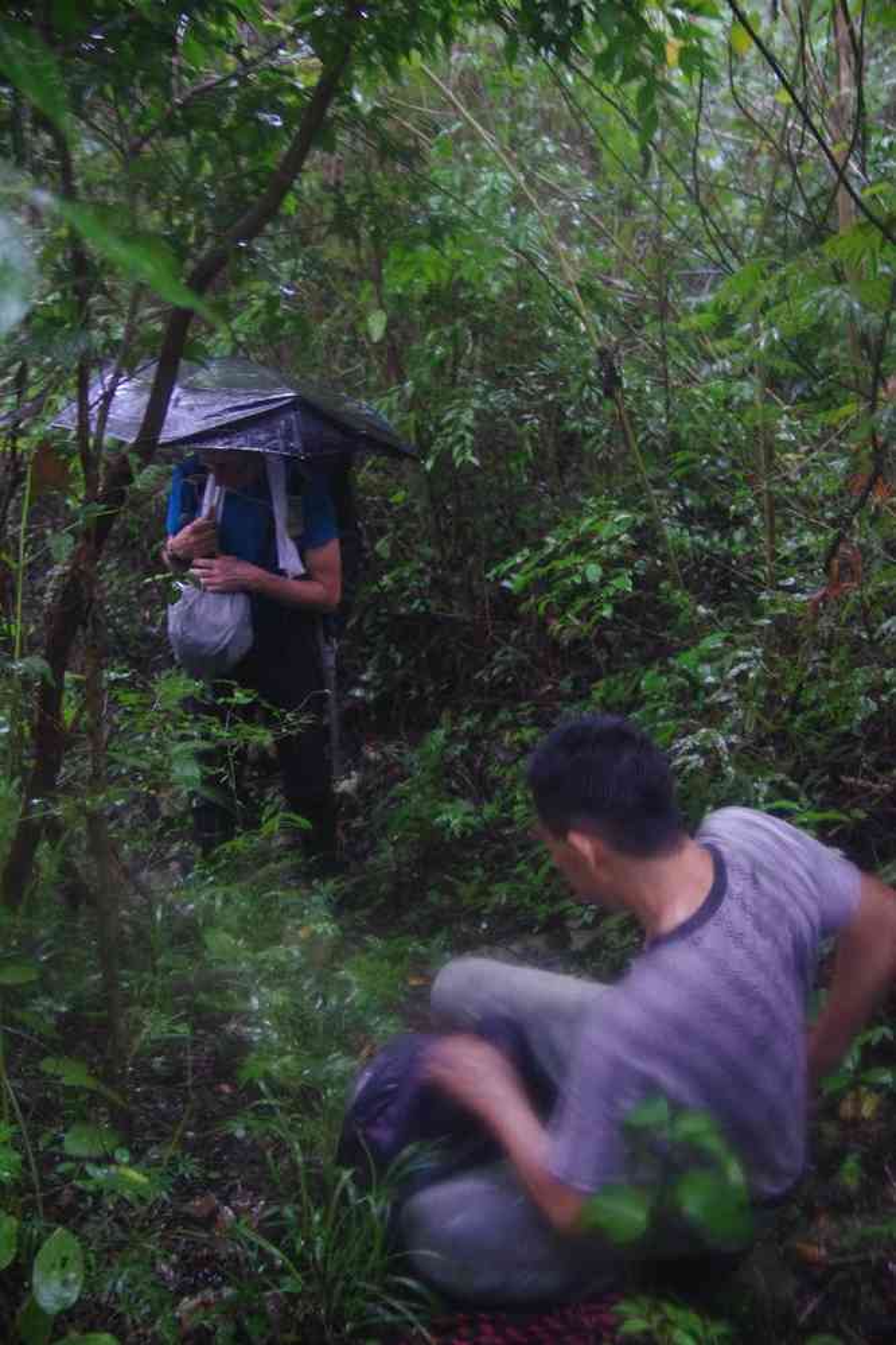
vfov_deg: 45.4
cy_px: 672
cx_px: 448
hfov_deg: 31.2
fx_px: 1605
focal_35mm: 43
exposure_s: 1/5
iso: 3200
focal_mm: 29.4
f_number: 4
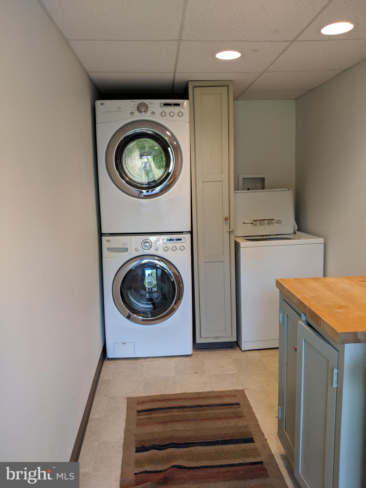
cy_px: 244
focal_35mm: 27
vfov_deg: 65.3
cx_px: 183
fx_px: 381
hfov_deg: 51.4
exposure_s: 1/120
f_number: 1.8
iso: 156
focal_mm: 4.44
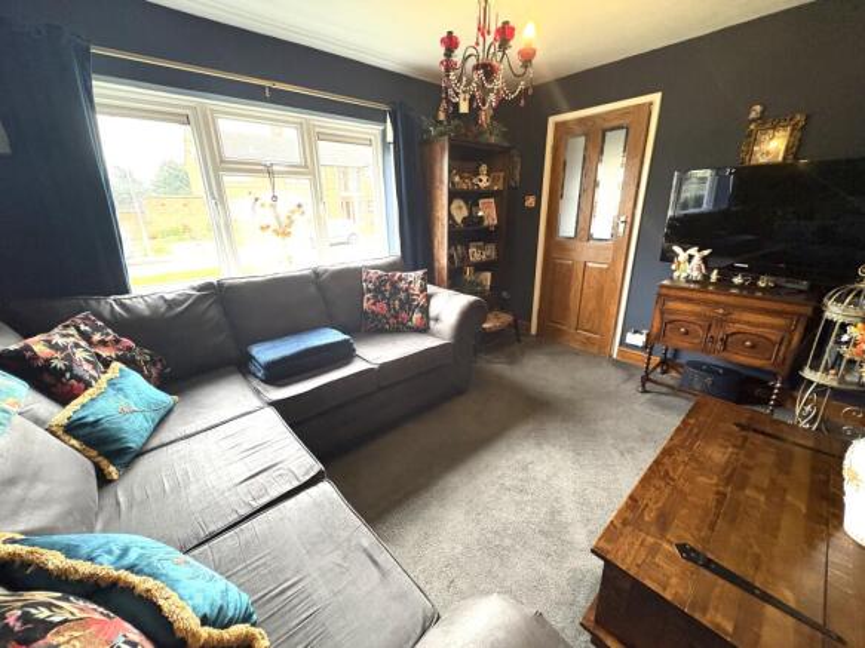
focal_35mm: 14
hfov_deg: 102.1
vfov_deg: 85.7
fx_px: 350
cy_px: 324
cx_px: 432
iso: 640
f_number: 2.2
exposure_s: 1/60
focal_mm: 2.22
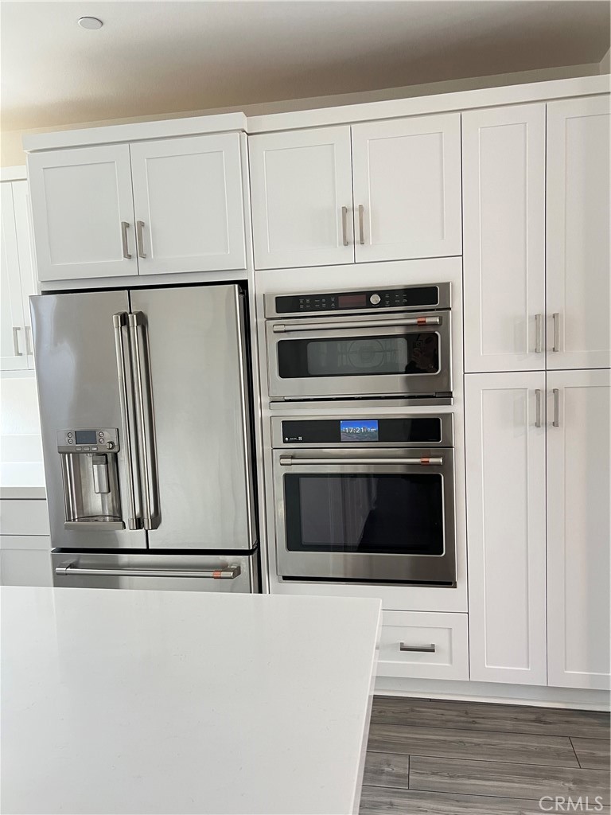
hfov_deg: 53.1
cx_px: 306
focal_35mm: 26
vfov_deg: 67.3
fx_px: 612
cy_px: 408
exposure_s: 1/60
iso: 200
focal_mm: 5.7
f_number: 1.5
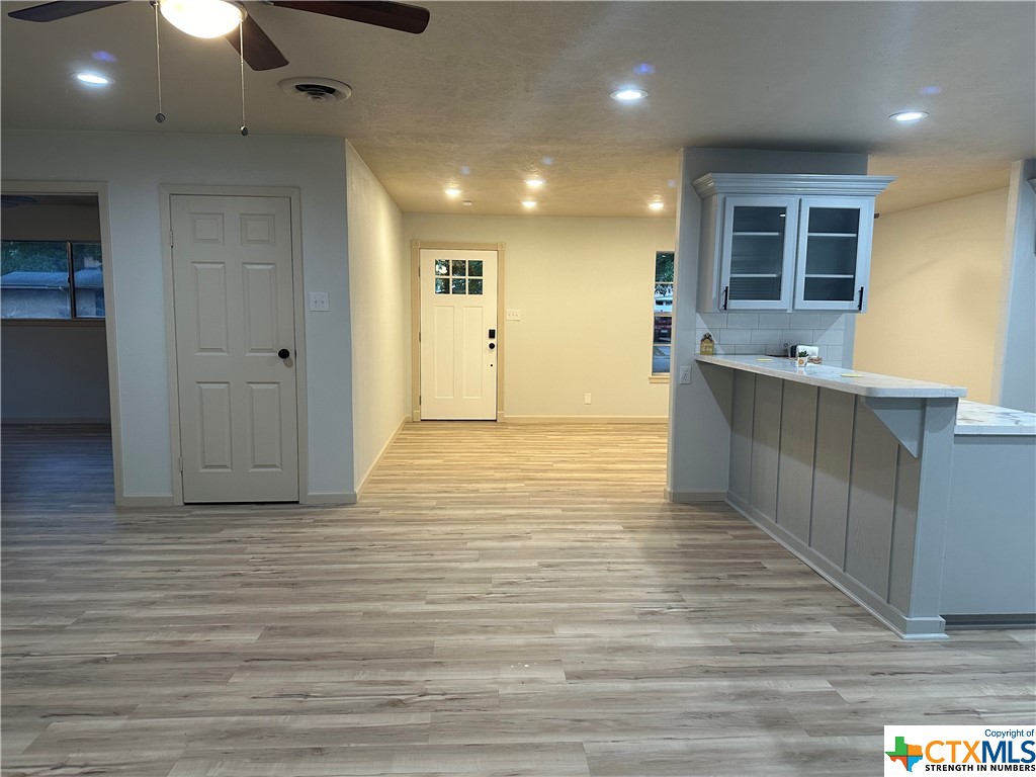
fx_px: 718
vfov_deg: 56.8
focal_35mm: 24
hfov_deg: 71.6
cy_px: 388
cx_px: 518
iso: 200
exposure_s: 1/120
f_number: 1.78
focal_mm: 6.86
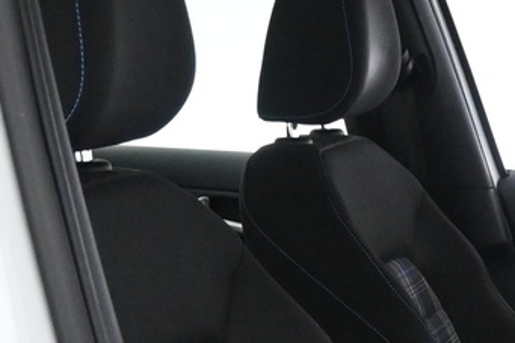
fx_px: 1630
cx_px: 705
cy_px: 552
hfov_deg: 16.7
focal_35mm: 114
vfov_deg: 11.4
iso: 3200
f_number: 3.5
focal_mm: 16
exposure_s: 1/80
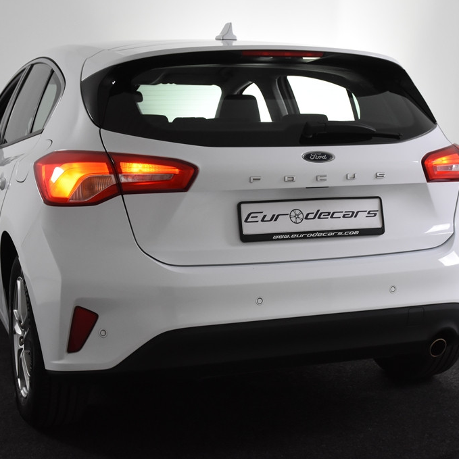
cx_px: 237
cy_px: 229
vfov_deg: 28.8
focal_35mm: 60
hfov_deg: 28.8
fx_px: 895
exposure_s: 1/125
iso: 1600
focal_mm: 31
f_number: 5.6
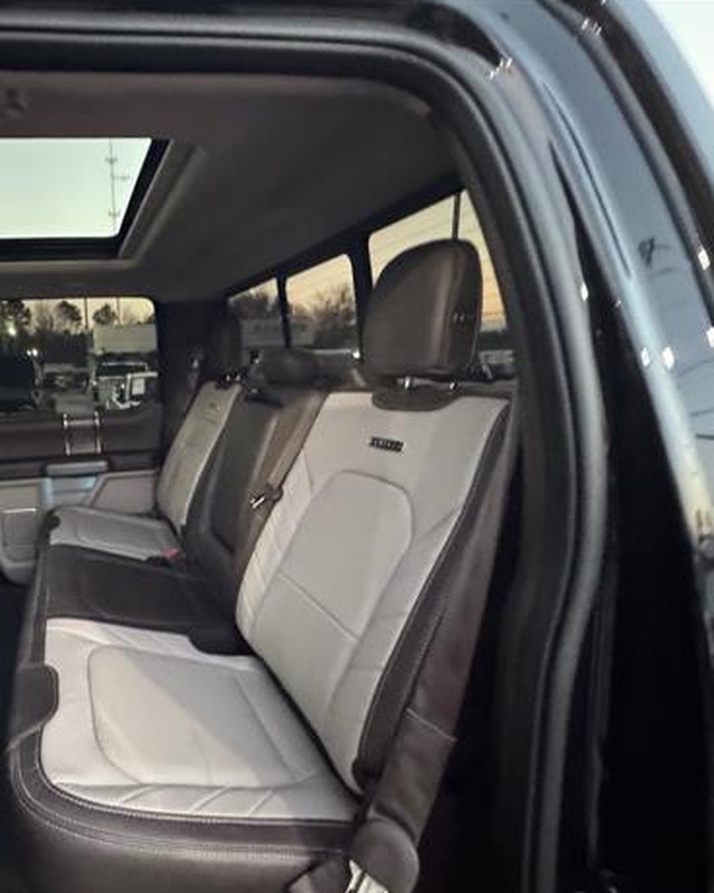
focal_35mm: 19
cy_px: 456
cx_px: 124
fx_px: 502
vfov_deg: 83.3
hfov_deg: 63.5
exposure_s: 1/36
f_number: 2.2
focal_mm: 2.22
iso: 1600
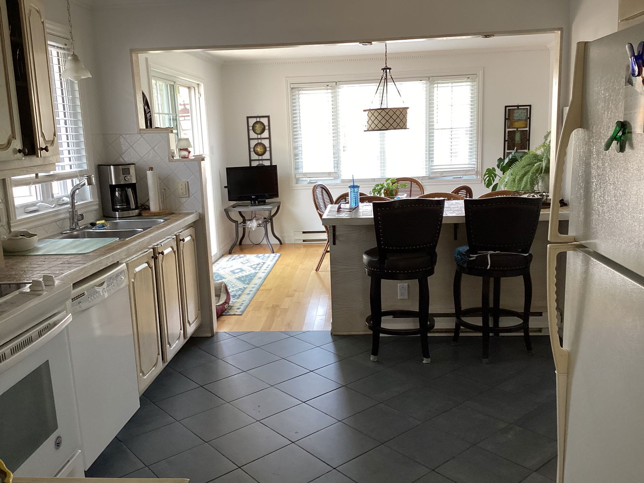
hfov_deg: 58.4
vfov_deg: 45.4
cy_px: 242
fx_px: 577
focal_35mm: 31
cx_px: 322
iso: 100
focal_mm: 3.3
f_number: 2.4
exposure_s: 1/60
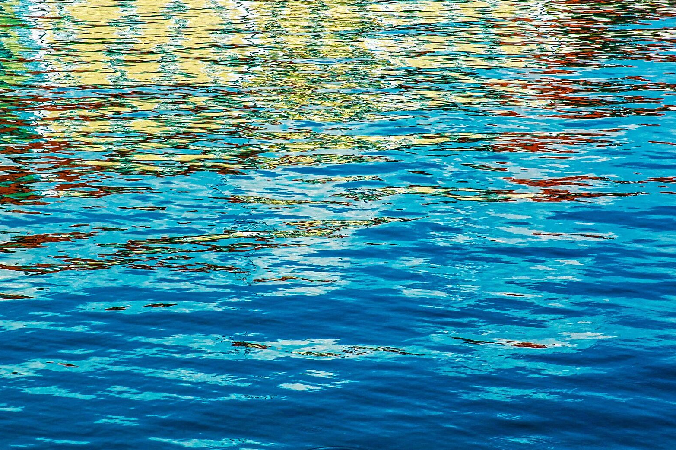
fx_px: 3453
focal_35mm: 184
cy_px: 140
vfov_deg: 7.5
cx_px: 253
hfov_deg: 11.2
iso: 250
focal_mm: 120
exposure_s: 1/100
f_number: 20
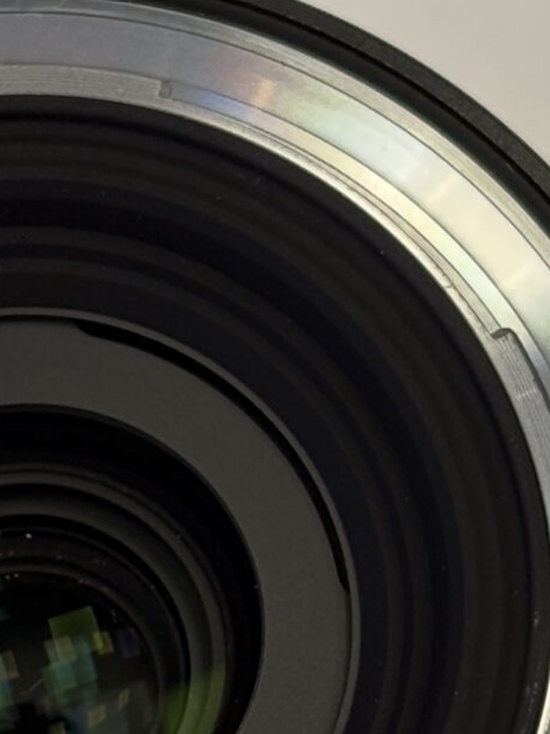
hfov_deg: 6.9
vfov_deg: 9.2
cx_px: 117
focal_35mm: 215
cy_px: 506
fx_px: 4556
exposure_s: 1/50
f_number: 1.6
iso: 50
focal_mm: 5.96
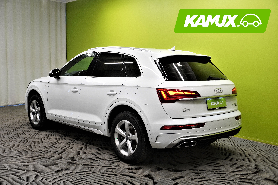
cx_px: 139
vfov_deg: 33.0
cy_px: 92
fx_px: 313
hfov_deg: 47.9
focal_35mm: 40
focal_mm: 27
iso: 320
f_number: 7.1
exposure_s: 1/20
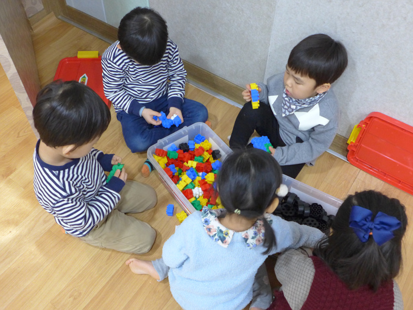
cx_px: 206
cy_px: 155
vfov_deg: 40.7
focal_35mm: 35
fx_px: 418
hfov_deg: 52.6
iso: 800
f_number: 2.8
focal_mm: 6.9
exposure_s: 1/60
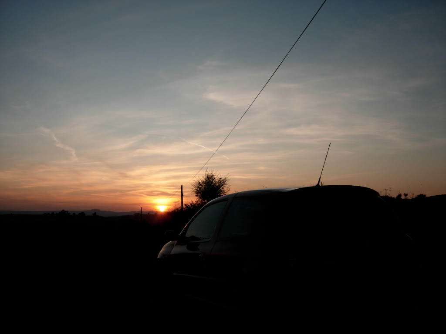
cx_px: 223
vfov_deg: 39.7
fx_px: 464
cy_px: 167
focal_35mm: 36
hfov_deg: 51.4
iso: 50
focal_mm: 7.5
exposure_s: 1/683
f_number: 3
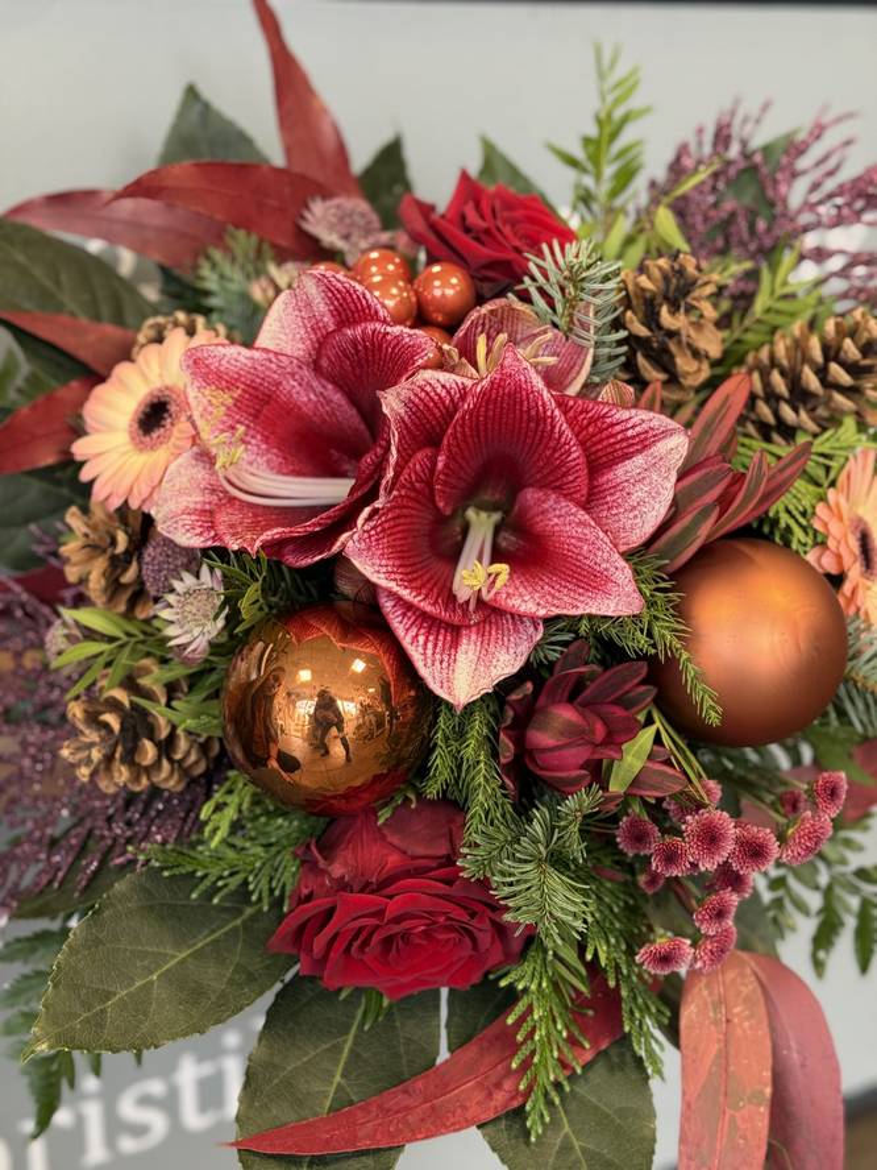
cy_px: 585
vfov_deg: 39.7
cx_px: 438
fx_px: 1621
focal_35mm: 48
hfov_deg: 30.3
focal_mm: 6.76
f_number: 1.78
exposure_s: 1/50
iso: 100
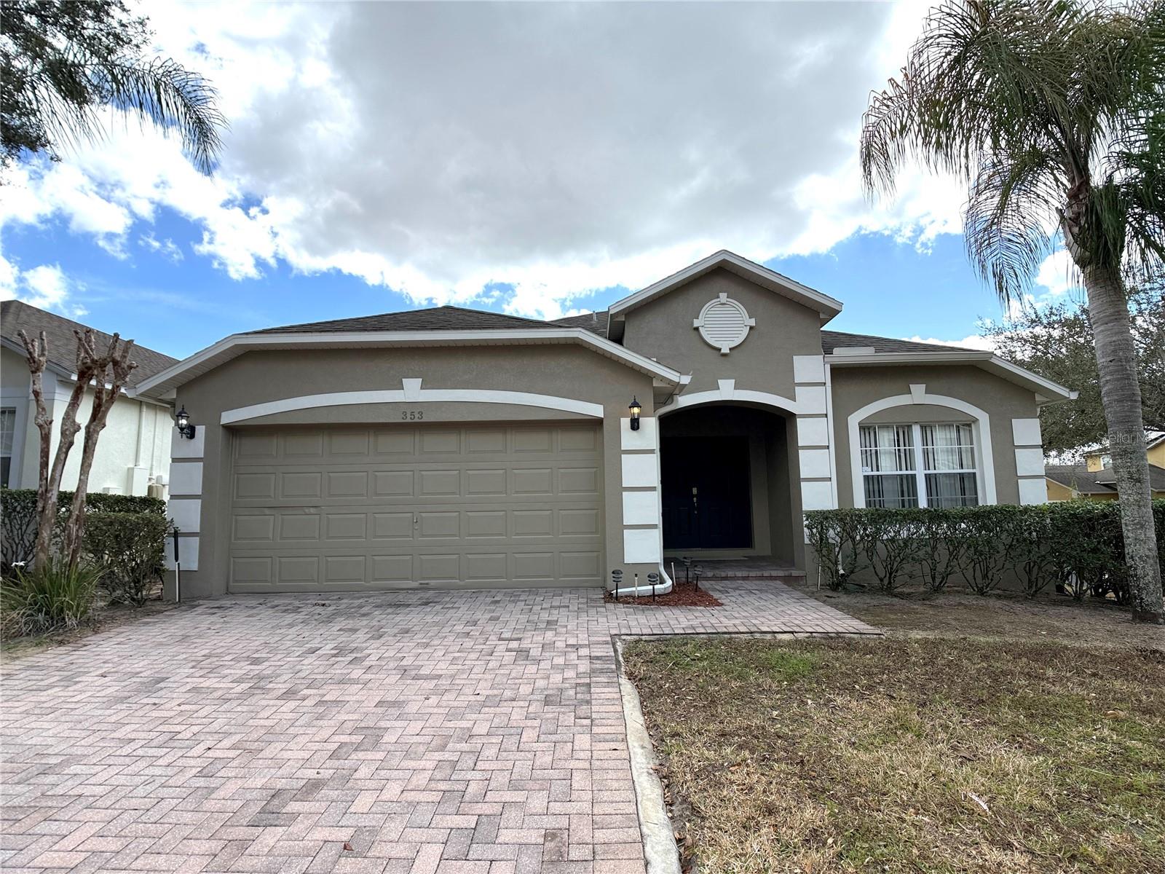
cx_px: 582
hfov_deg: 71.6
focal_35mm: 24
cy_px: 437
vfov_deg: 56.8
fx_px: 808
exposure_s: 1/4975
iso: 80
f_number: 1.78
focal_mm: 6.76
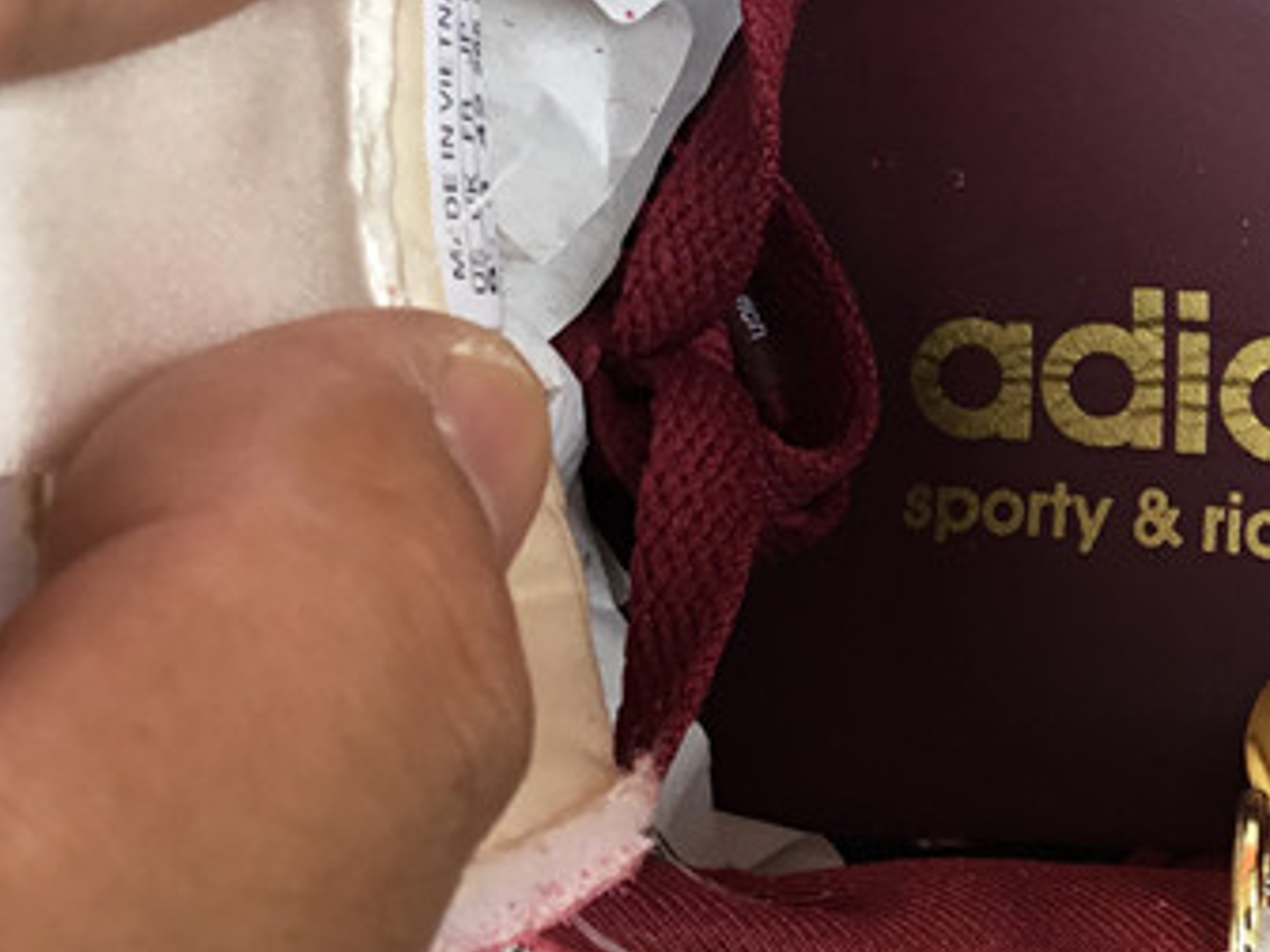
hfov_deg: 22.3
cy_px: 421
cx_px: 1395
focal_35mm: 83
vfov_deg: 17.8
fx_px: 3045
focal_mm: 3.3
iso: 40
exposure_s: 1/120
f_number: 2.4
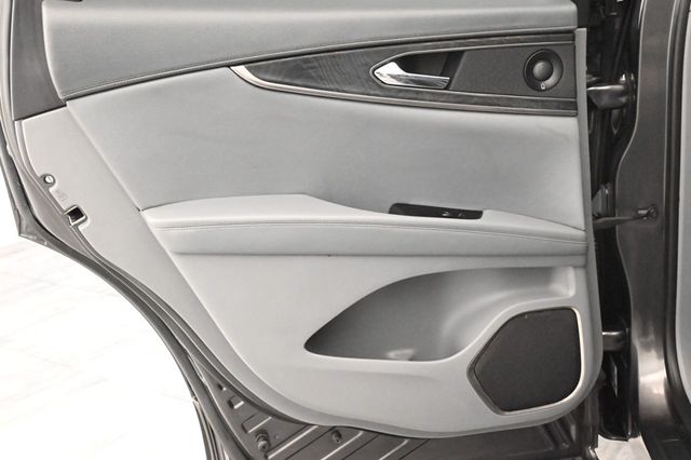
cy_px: 230
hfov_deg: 44.5
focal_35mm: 44
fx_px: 844
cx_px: 346
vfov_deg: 30.5
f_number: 11
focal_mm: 44
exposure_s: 1/60
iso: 25600
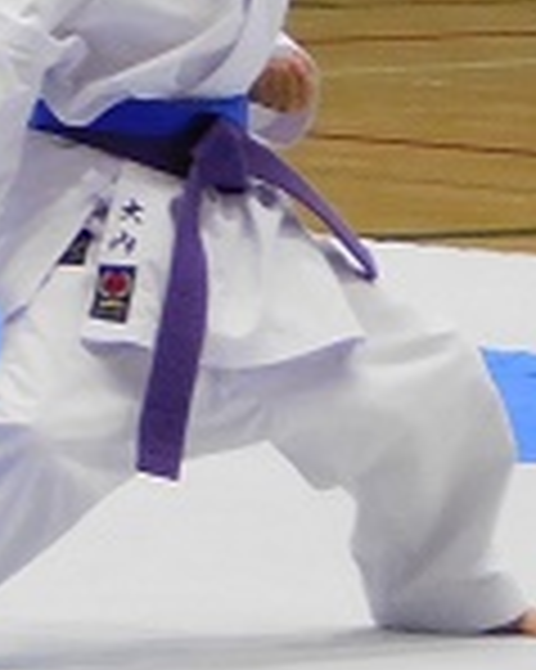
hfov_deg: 1.5
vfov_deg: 1.9
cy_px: 13
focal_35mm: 1030
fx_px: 20445
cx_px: -545
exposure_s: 1/30
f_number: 5.3
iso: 320
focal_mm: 30.1
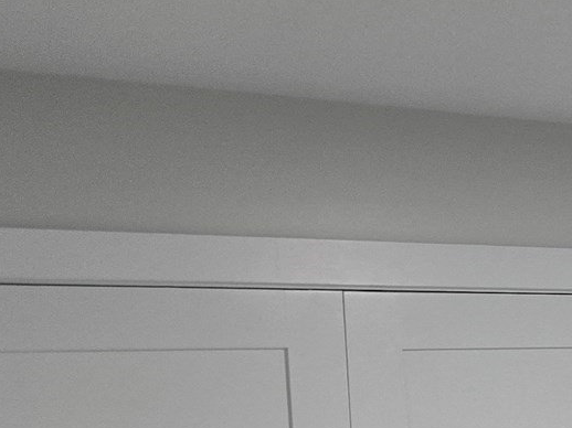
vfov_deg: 15.6
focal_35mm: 91
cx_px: 837
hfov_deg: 19.1
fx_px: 1503
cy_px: 523
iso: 250
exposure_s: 1/120
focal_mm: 5.4
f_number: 1.8
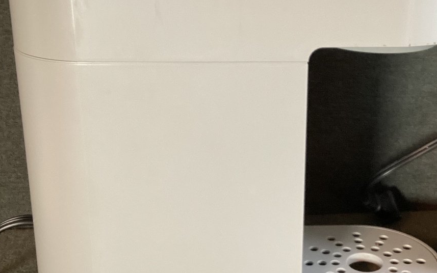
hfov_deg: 35.0
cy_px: 108
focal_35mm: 58
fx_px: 691
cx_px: 265
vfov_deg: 22.3
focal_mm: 3.3
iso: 250
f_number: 2.4
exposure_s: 1/60
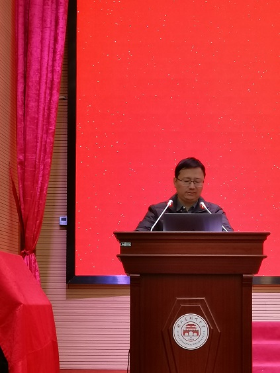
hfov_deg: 13.3
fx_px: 1197
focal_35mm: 111
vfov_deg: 17.7
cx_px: 140
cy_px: 186
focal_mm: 5.58
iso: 160
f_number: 1.8
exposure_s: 1/50
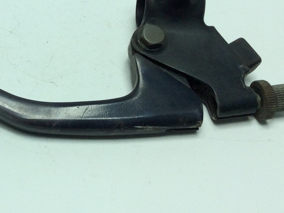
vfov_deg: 22.4
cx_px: 25
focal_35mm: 65
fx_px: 533
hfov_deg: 28.6
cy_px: 55
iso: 32
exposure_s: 1/602
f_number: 2.4
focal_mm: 3.3
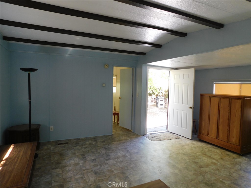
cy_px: 94
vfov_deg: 58.9
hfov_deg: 73.9
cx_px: 126
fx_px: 167
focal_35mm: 23
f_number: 3
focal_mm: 4
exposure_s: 1/40
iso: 125
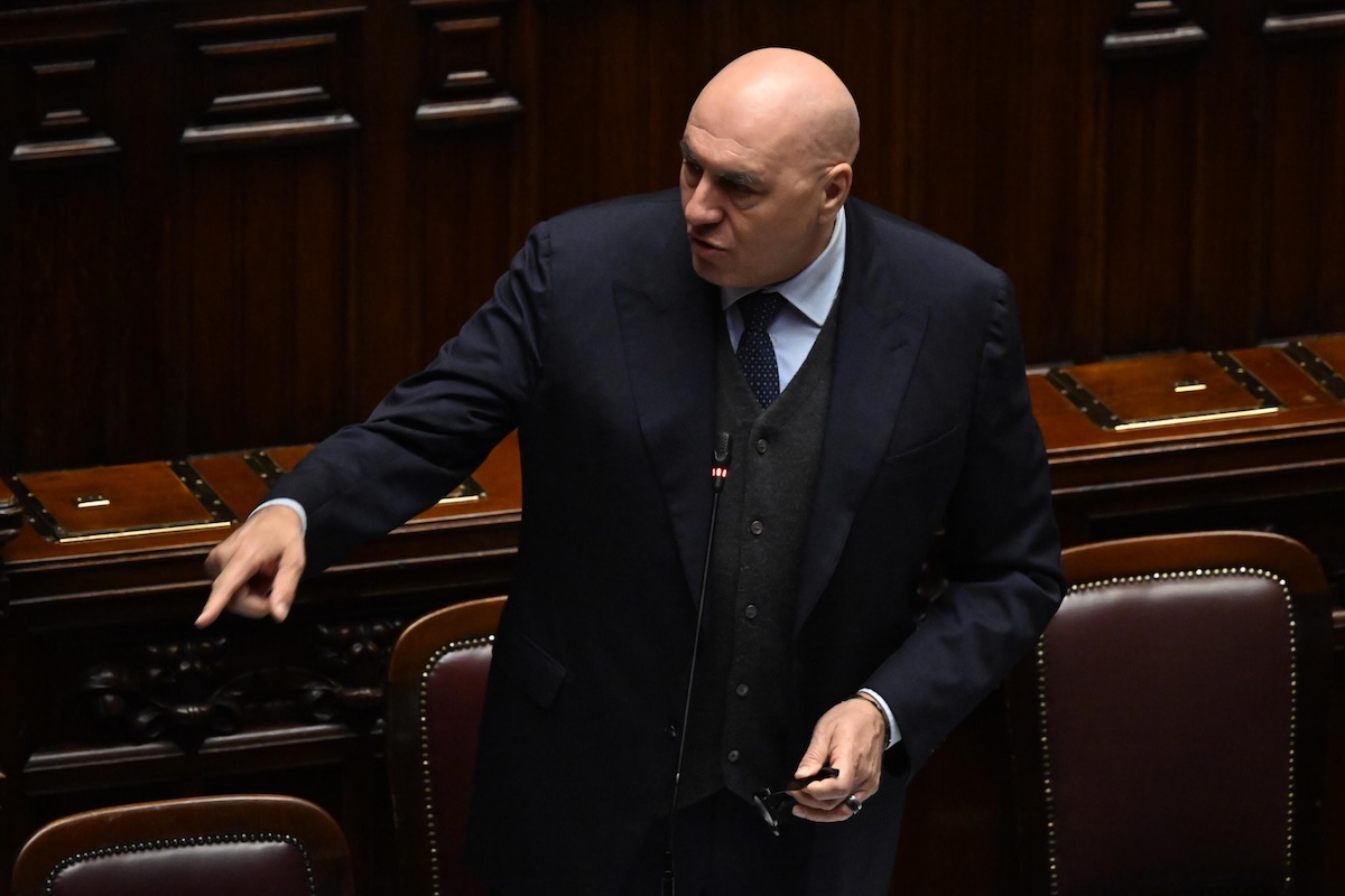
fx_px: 14943
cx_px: 672
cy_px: 448
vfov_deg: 3.4
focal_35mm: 400
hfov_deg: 5.2
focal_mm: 400
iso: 6400
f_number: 5.6
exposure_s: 1/160
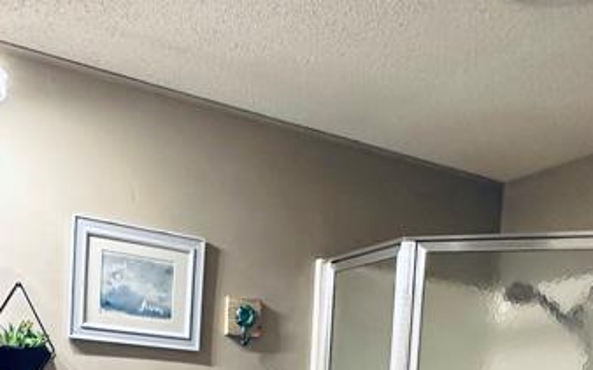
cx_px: 239
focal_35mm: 45
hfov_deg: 44.2
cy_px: 491
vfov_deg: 24.6
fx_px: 727
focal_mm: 2.22
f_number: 2.2
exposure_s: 1/60
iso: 250
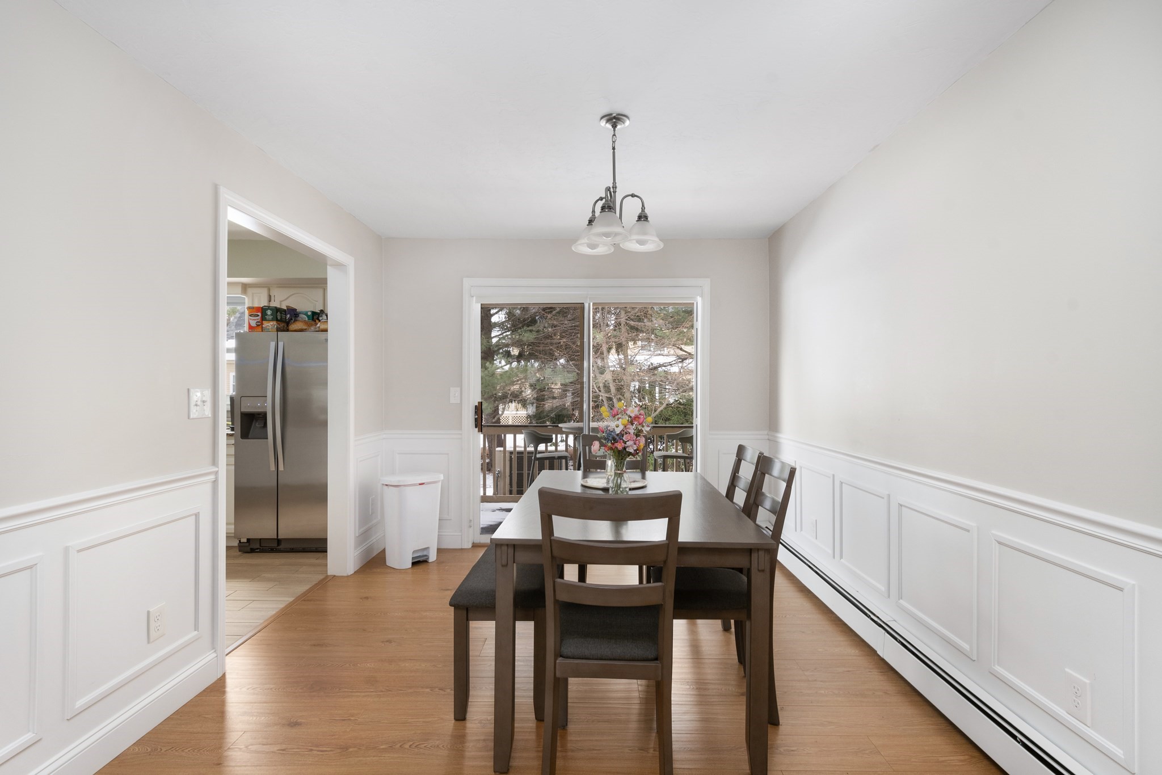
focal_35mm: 18
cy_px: 388
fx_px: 581
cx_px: 581
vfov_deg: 67.4
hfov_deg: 90.0
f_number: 10
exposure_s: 1/4
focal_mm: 12
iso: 400
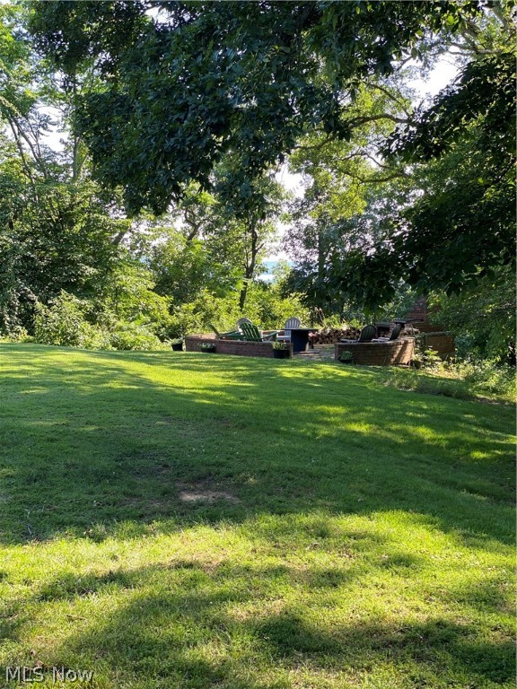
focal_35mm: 52
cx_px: 258
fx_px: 1036
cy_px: 344
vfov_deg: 36.8
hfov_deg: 28.0
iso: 20
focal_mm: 6
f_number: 2
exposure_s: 1/122
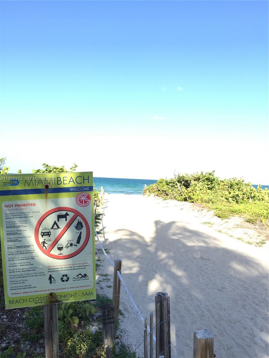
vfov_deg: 61.7
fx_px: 300
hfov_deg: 48.2
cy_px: 179
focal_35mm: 29
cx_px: 134
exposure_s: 1/565
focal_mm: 4.15
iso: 32
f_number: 2.2
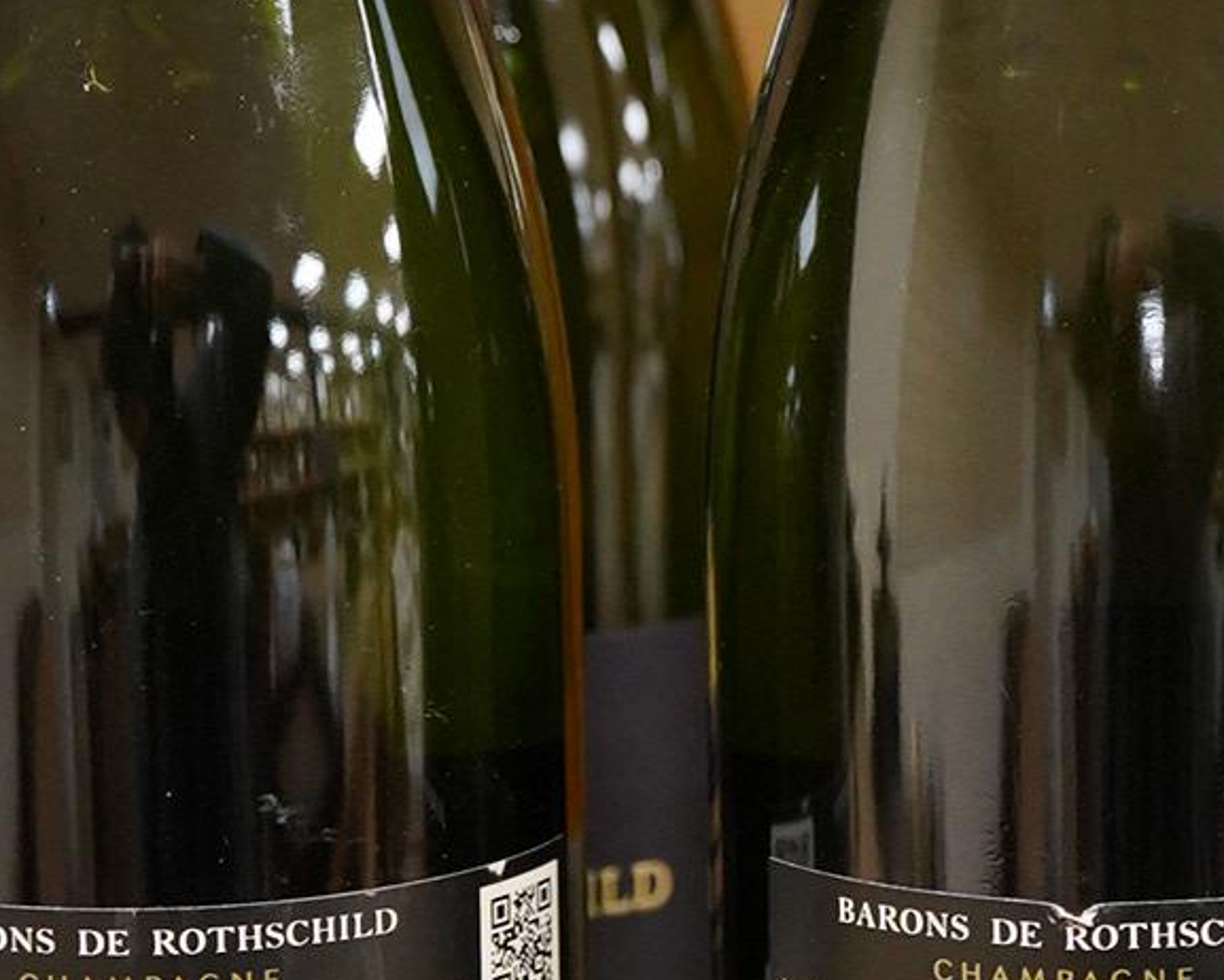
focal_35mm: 144
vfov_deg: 10.7
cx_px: 607
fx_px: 5218
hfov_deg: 13.4
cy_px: 195
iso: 2500
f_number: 3.5
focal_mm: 30
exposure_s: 1/200
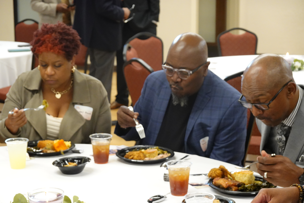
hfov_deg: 24.2
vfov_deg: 16.3
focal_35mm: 84
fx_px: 709
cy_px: 102
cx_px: 152
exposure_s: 1/100
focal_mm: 30.85
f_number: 4
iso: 2000
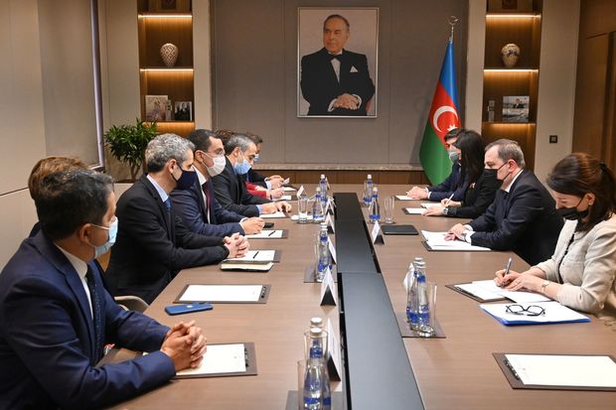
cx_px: 308
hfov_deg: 52.2
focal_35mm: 37
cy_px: 205
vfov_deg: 36.2
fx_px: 629
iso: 2200
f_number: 4.2
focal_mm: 24.5
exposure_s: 1/125
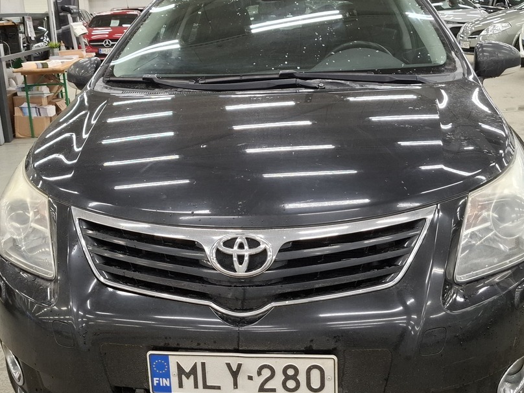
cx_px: 249
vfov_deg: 35.1
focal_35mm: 41
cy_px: 194
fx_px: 621
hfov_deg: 45.8
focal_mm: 5.54
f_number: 1.8
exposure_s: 1/100
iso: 200
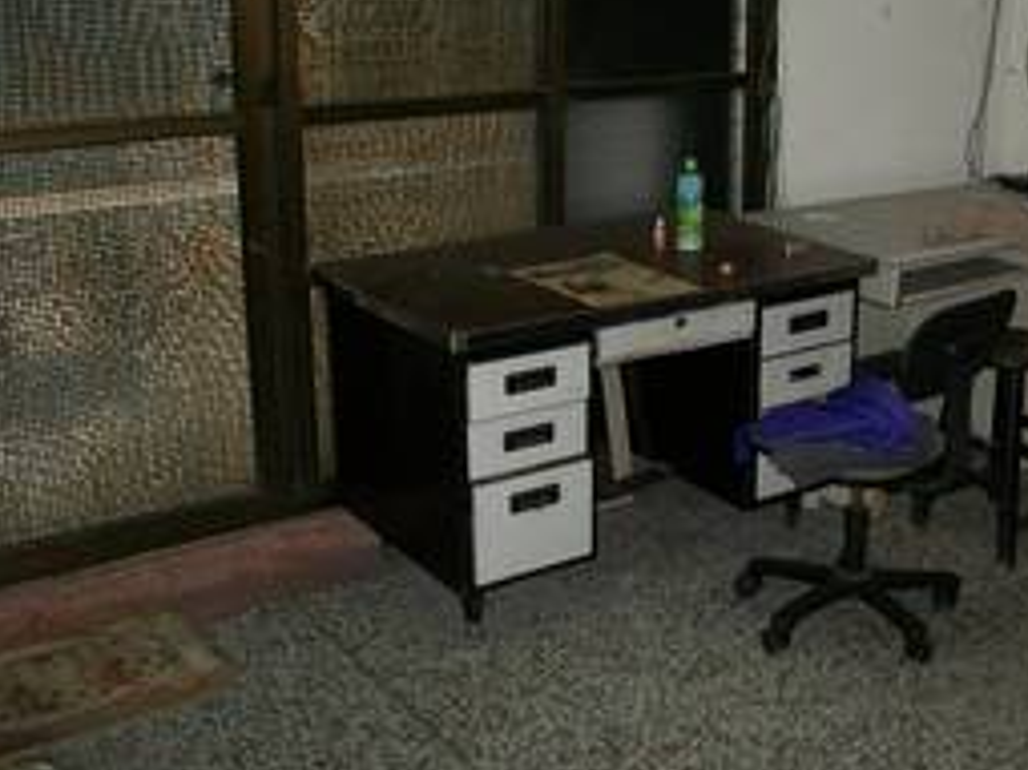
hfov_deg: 39.0
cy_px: 254
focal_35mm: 48
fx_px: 1425
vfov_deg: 30.0
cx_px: 714
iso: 160
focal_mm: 5.7
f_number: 2.8
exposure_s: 1/60
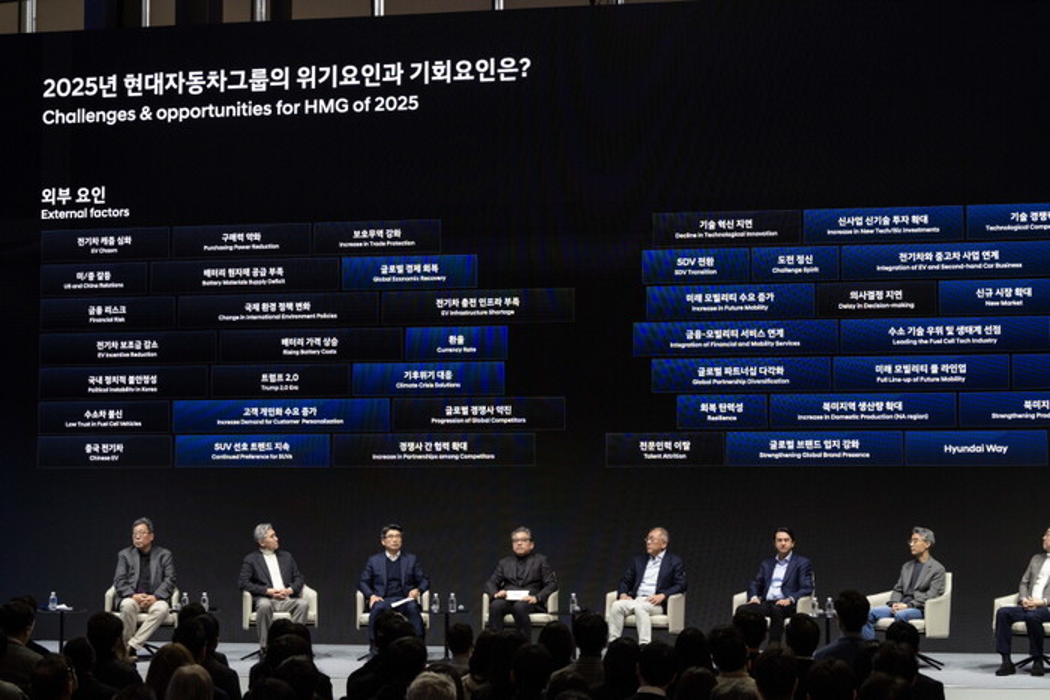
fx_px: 2042
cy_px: 350
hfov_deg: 28.8
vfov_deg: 19.5
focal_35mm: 70
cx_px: 525
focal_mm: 70
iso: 1250
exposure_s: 1/200
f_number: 7.1
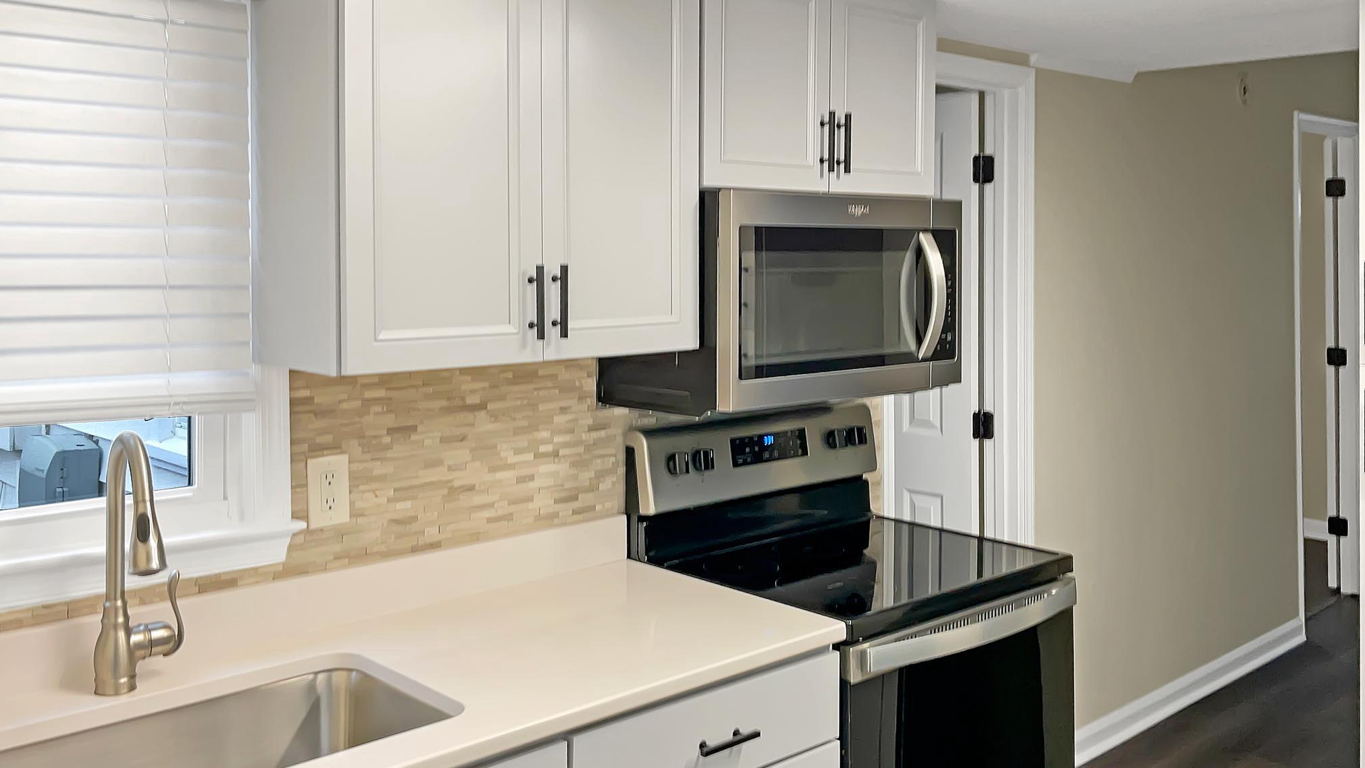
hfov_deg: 61.0
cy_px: 509
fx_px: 1158
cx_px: 686
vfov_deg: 36.3
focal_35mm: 32
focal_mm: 3
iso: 16
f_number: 1.8
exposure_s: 1/10
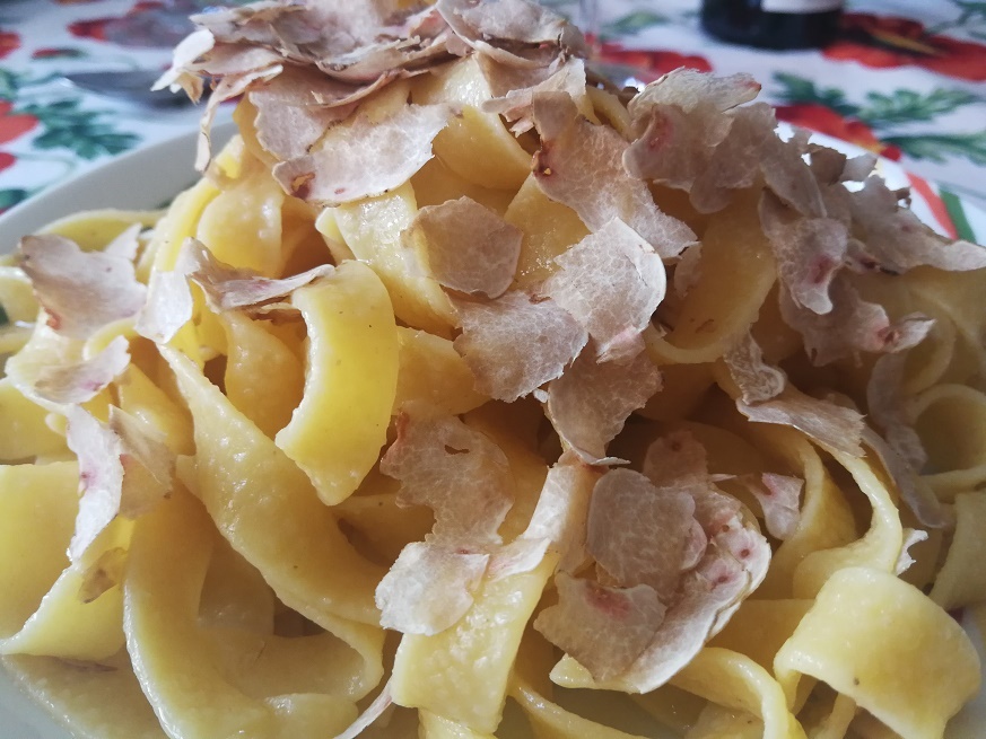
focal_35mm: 27
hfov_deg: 65.3
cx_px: 493
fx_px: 769
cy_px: 370
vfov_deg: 51.4
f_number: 2.2
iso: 250
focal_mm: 3.95
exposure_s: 1/33.3
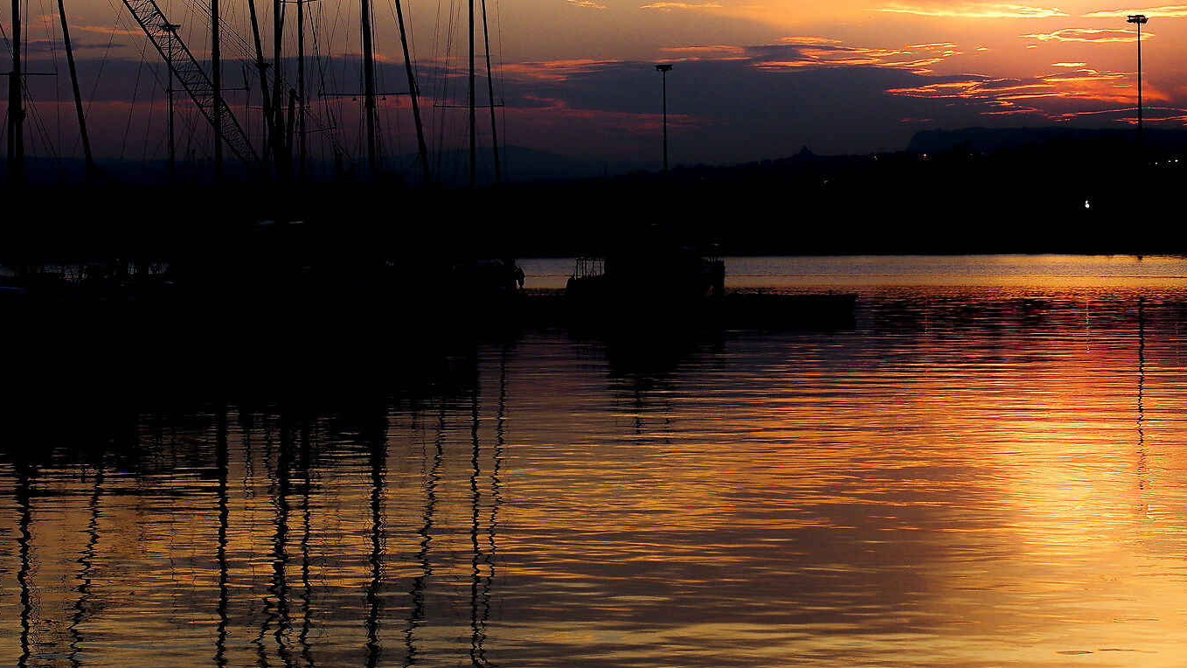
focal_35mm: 111
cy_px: 334
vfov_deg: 10.9
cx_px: 631
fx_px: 3494
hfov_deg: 19.3
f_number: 7.1
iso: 400
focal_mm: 40
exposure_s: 1/400
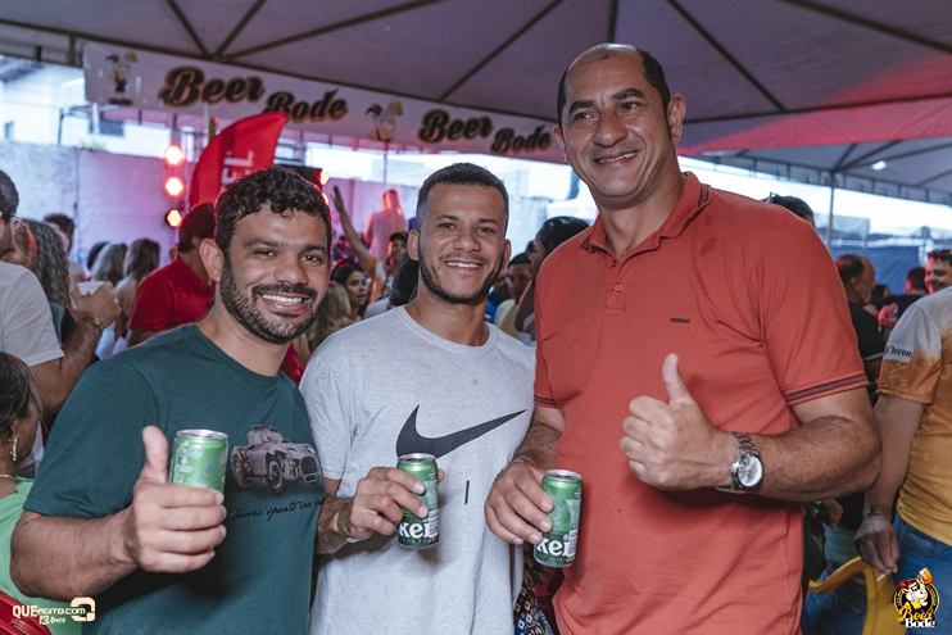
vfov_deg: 36.9
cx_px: 476
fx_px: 952
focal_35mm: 36
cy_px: 318
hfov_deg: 53.1
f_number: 2.5
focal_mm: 24
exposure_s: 1/200
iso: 2500
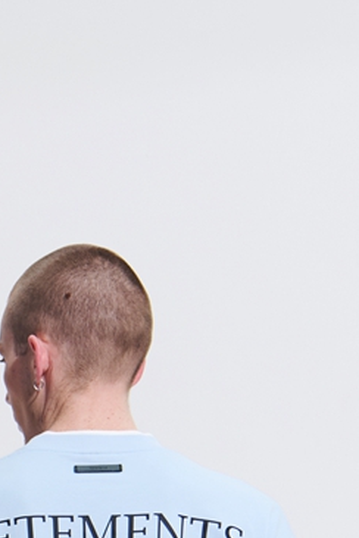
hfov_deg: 5.4
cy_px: 1008
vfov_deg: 7.8
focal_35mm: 254
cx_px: 110
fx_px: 3799
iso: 160
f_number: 10
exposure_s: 1/160
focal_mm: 62
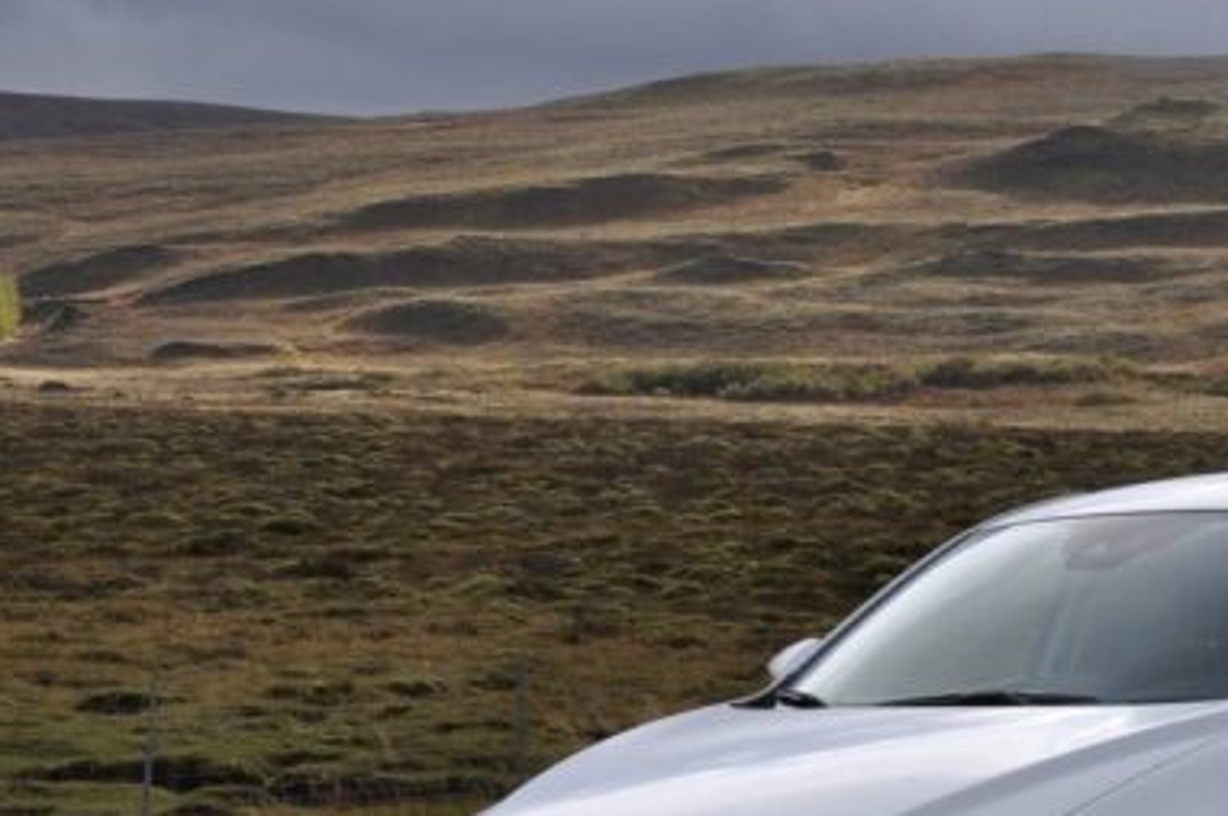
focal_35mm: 151
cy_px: 602
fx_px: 5144
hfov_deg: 13.5
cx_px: 1018
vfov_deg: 9.1
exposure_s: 1/400
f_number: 10
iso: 200
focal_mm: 48
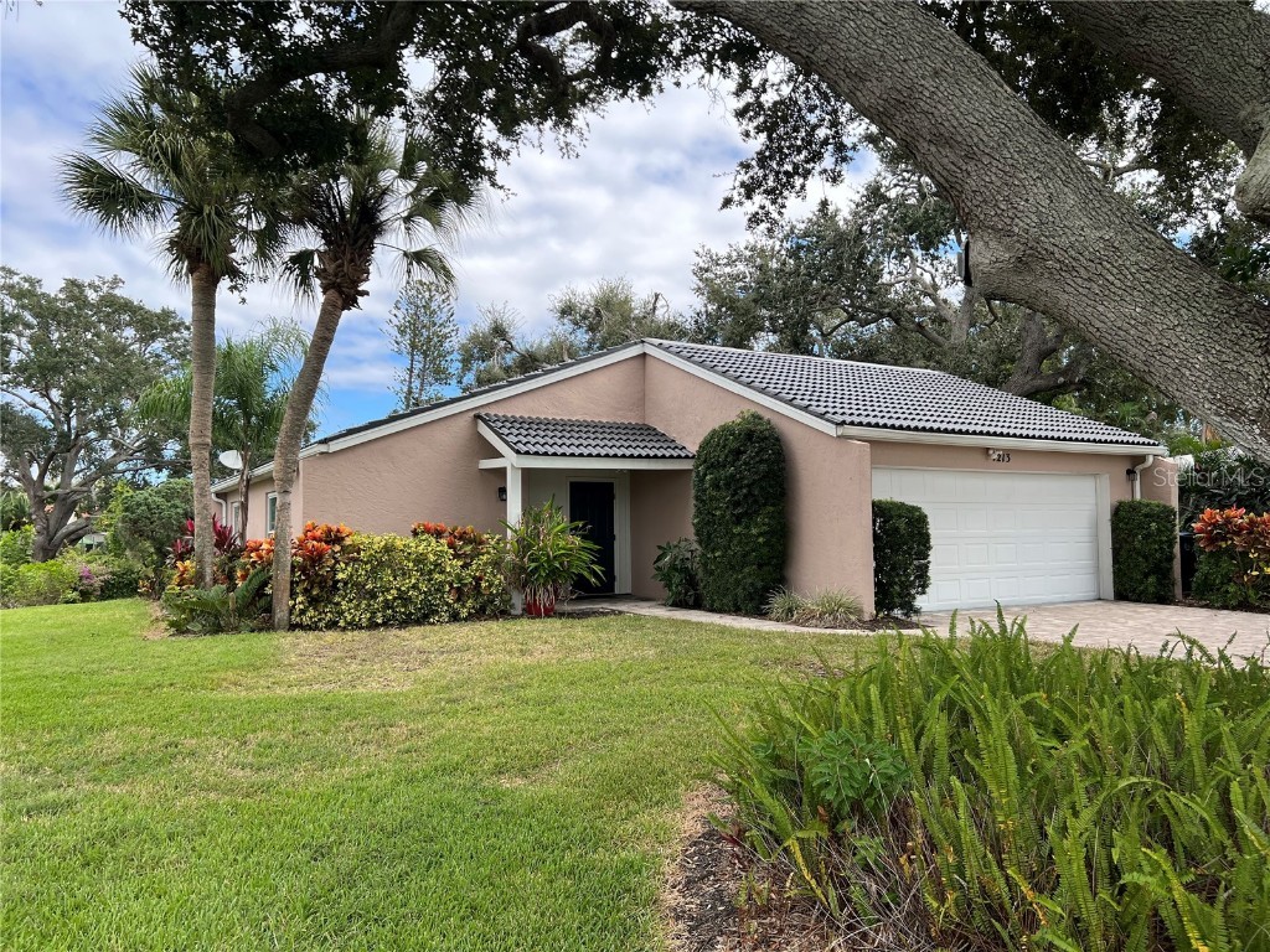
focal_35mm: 26
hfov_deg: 67.3
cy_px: 476
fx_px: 954
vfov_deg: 53.1
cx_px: 635
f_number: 1.5
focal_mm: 5.7
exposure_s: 1/1575
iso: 50
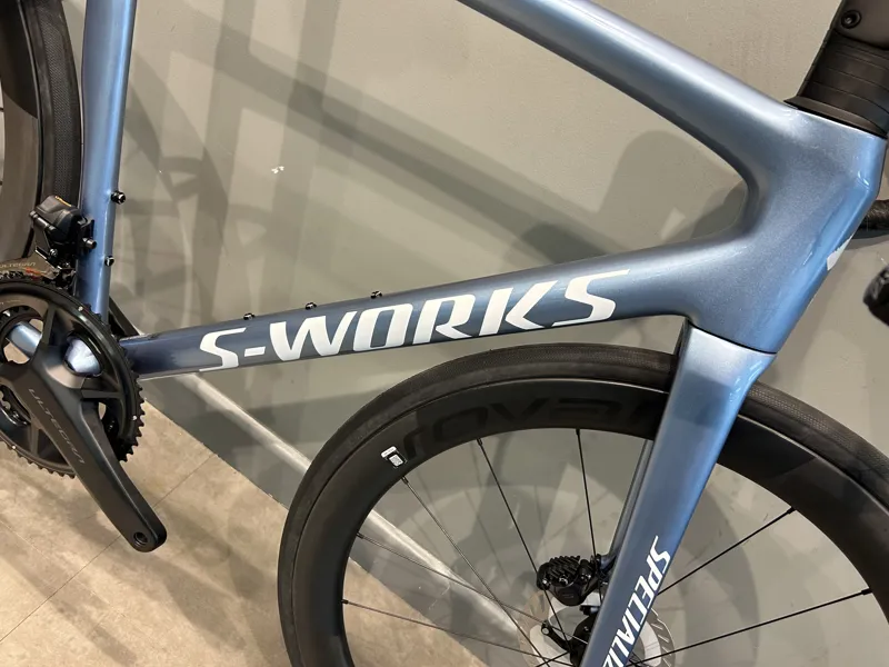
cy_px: 334
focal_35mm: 26
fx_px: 668
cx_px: 444
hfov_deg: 67.3
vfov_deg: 53.1
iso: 125
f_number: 1.5
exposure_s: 1/100
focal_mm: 5.7
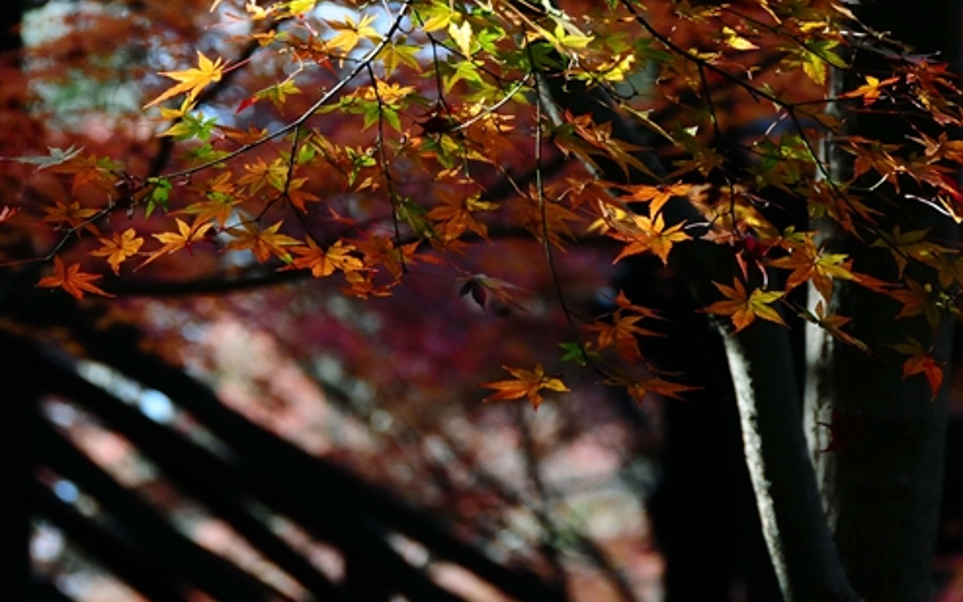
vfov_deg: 4.1
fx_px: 8450
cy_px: 89
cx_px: 453
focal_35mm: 322
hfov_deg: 6.5
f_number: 8
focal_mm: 130
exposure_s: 1/250
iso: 1250
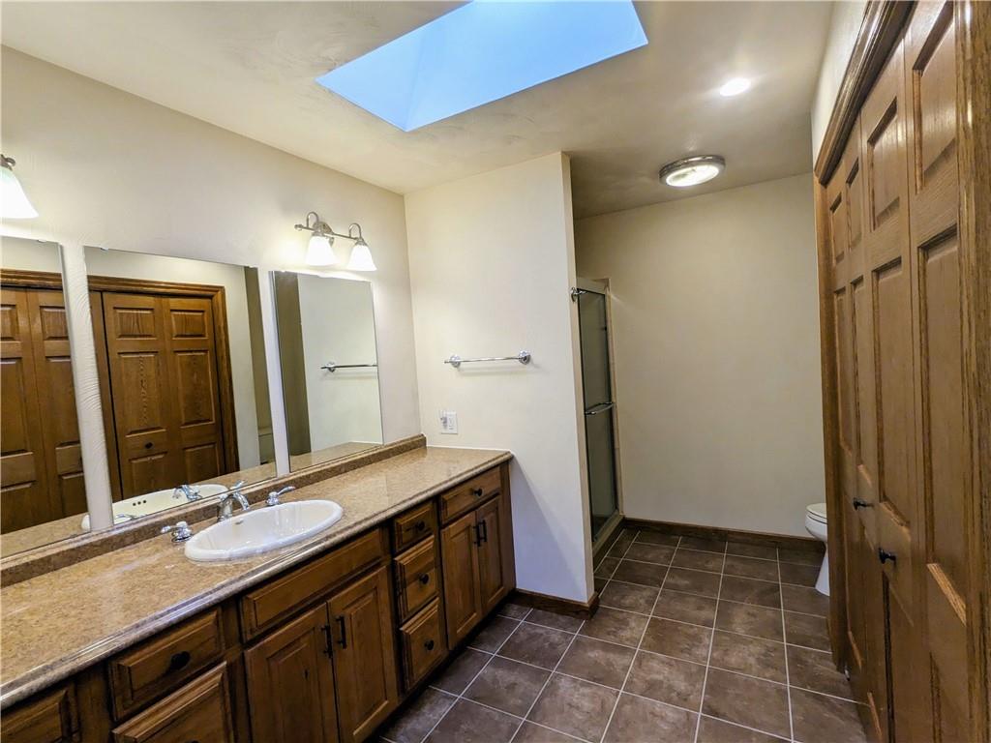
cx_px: 496
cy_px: 372
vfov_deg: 78.1
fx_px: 458
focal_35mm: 16
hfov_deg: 94.5
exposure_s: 1/60
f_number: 2.2
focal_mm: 2.22
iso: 34
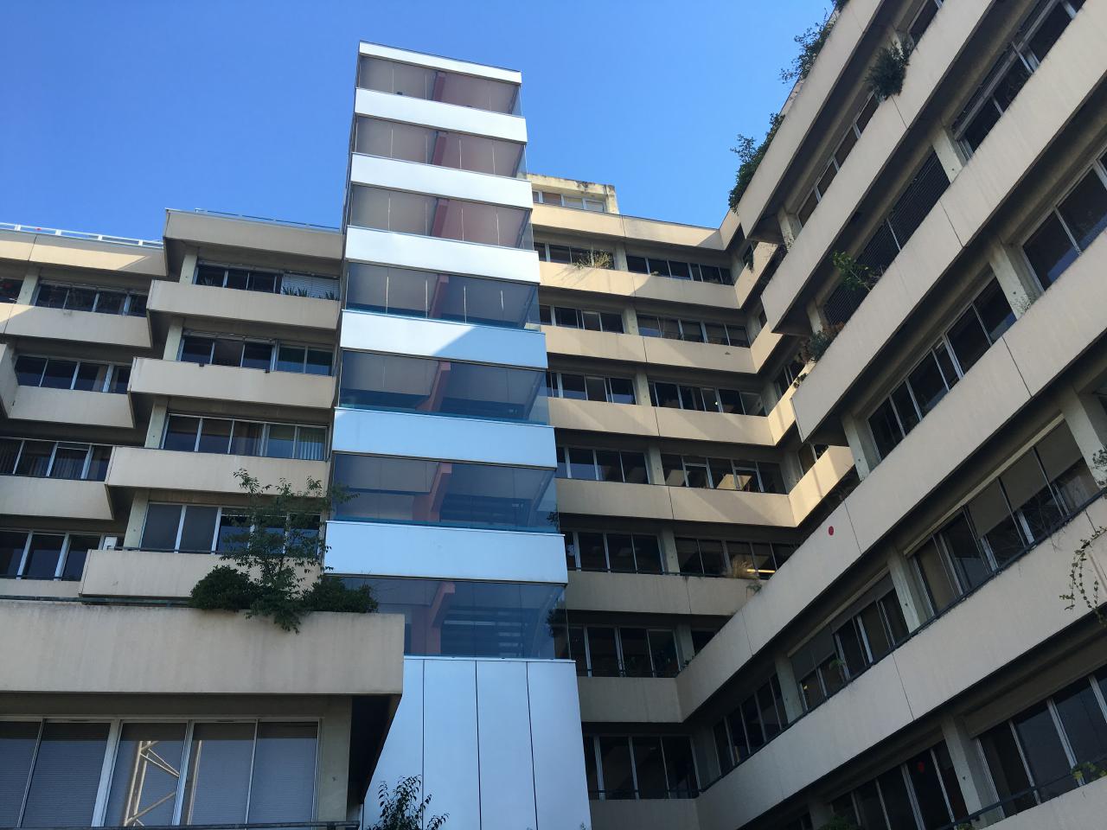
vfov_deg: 48.2
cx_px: 554
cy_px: 415
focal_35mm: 29
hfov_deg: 61.7
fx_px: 927
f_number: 2.2
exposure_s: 1/569
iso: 25
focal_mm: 4.15
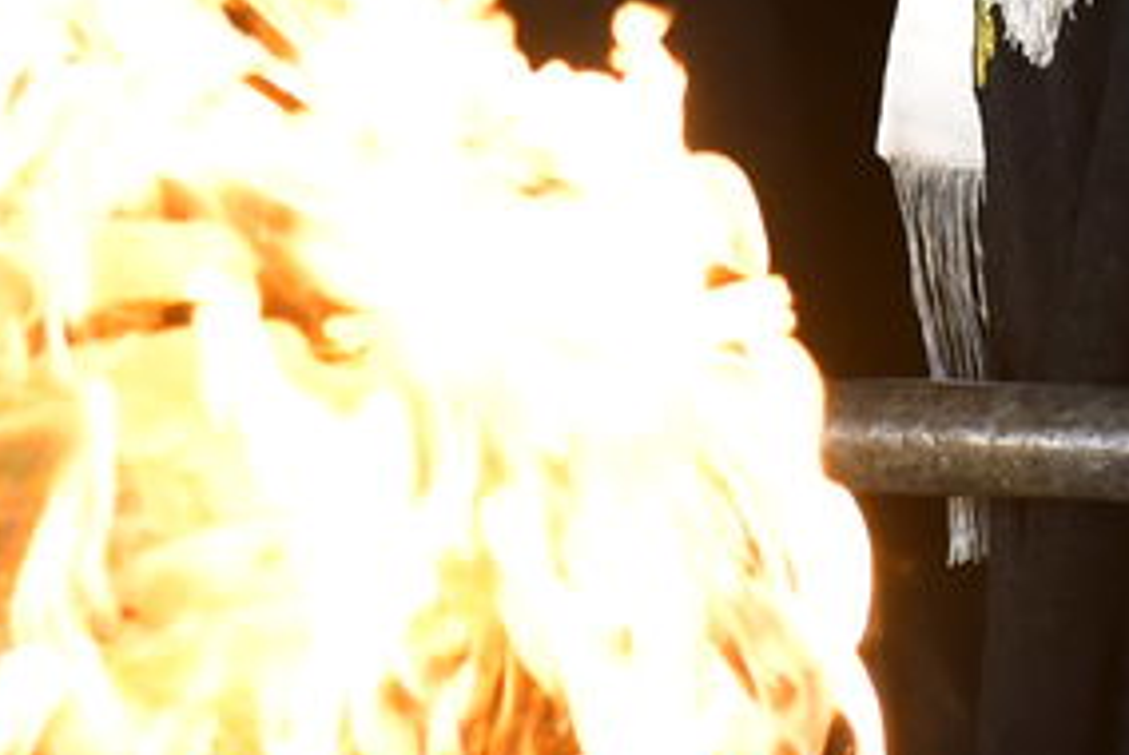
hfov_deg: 1.2
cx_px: 616
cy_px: -987
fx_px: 52520
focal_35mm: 1673
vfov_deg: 0.8
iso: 3200
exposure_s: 1/160
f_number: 6
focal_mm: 340
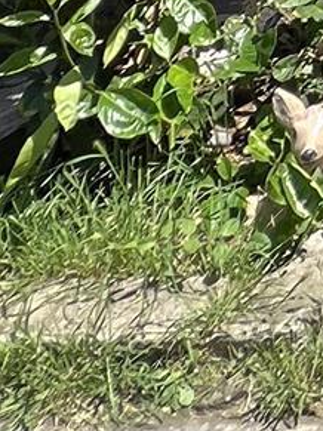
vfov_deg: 12.2
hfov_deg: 9.3
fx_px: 1282
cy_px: -764
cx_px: 1113
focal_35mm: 103
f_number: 1.8
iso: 32
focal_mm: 1.57
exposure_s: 1/261
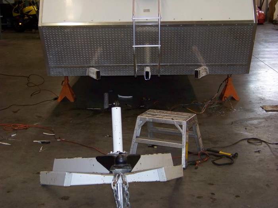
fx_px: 498
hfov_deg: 31.2
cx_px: 139
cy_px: 104
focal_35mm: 62
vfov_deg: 23.7
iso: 200
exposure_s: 1/30
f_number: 3.2
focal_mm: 10.5
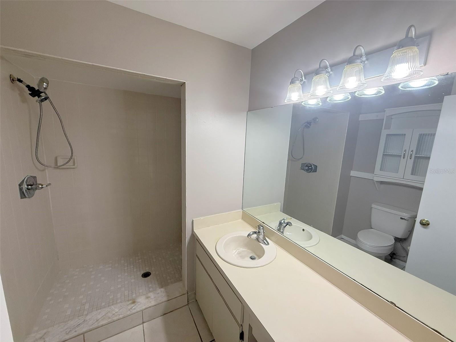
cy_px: 171
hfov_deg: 102.1
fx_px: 184
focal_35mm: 14
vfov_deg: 85.7
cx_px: 228
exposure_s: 1/120
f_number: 2.2
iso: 125
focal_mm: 2.22
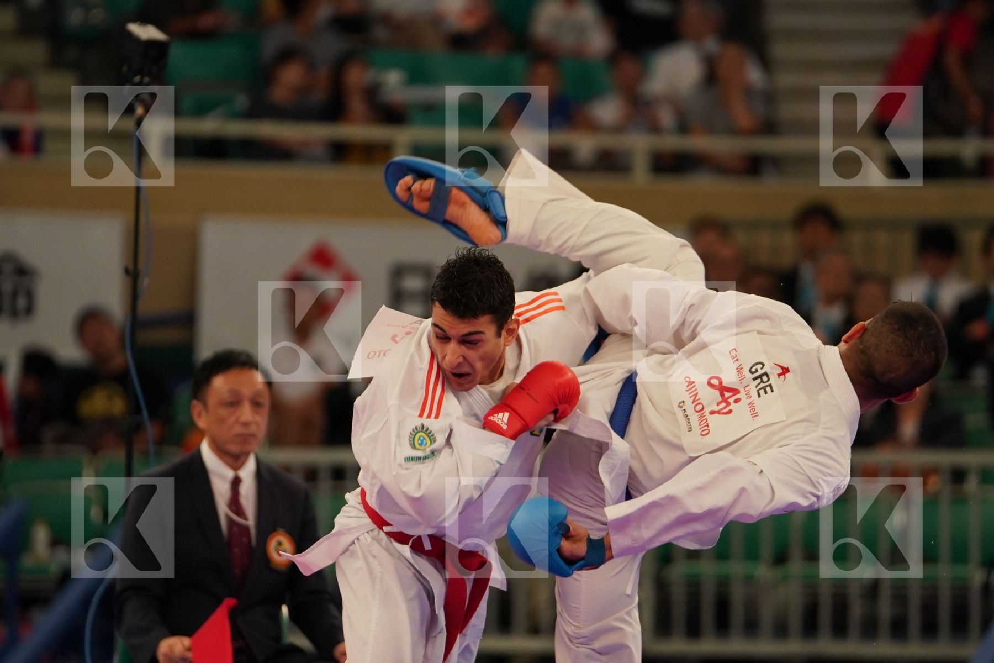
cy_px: 332
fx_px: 8200
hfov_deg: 6.9
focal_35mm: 297
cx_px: 497
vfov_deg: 4.6
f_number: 2.8
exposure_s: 1/1000
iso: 1600
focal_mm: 198
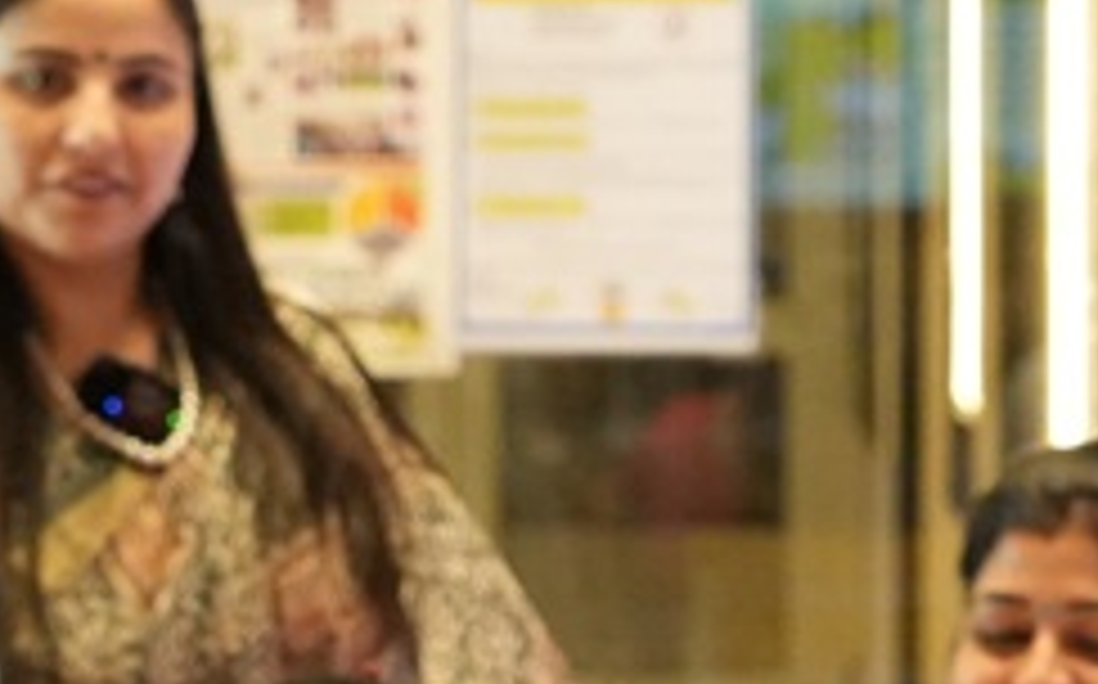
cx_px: 202
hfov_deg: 6.2
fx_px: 10195
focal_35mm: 341
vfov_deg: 3.8
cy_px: 1242
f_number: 5.6
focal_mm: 68
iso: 6400
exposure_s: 1/250
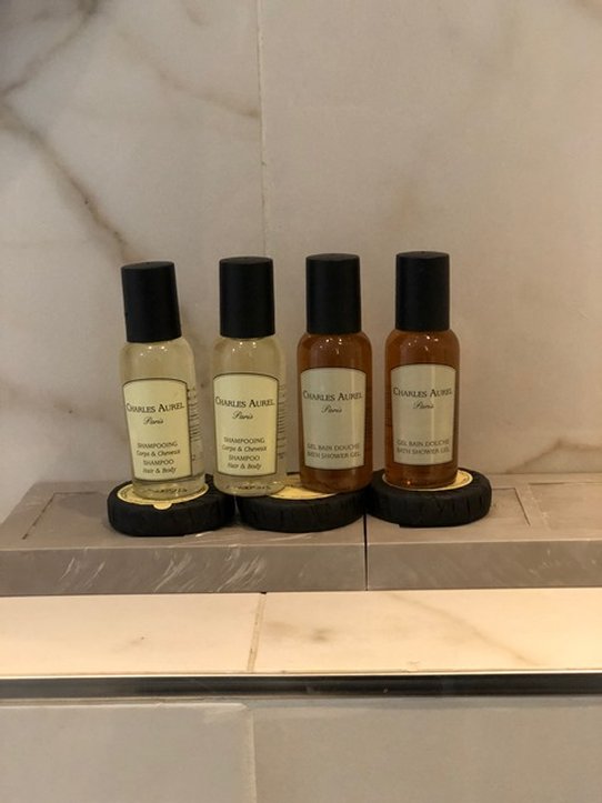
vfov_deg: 33.8
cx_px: 301
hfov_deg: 25.7
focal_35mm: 57
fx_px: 1322
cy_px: 402
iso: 1000
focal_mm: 6.6
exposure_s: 1/50
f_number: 2.8
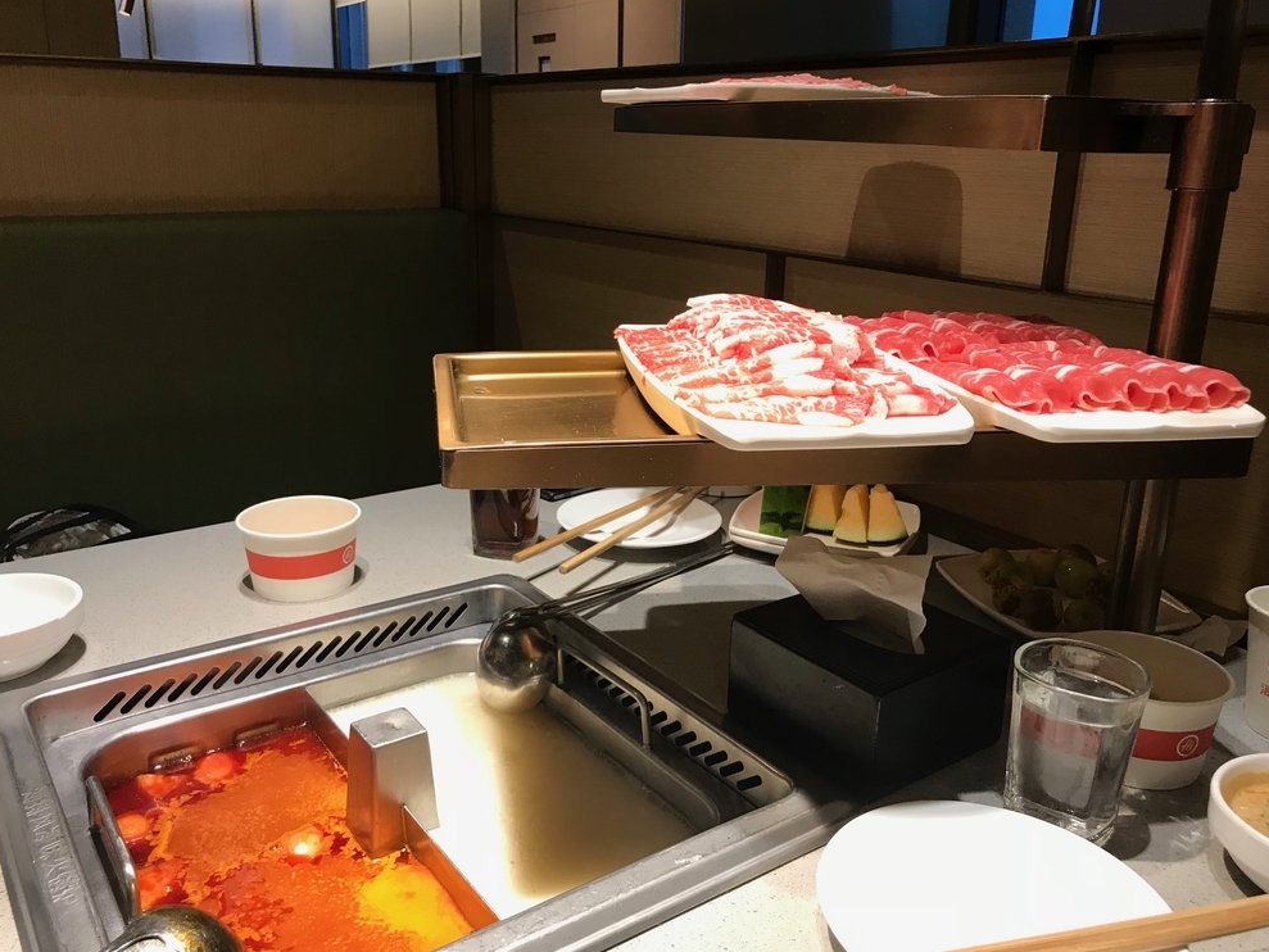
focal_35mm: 29
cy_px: 461
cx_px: 613
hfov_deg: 61.6
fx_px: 1063
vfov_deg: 48.2
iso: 40
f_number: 1.8
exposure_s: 1/33
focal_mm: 3.99
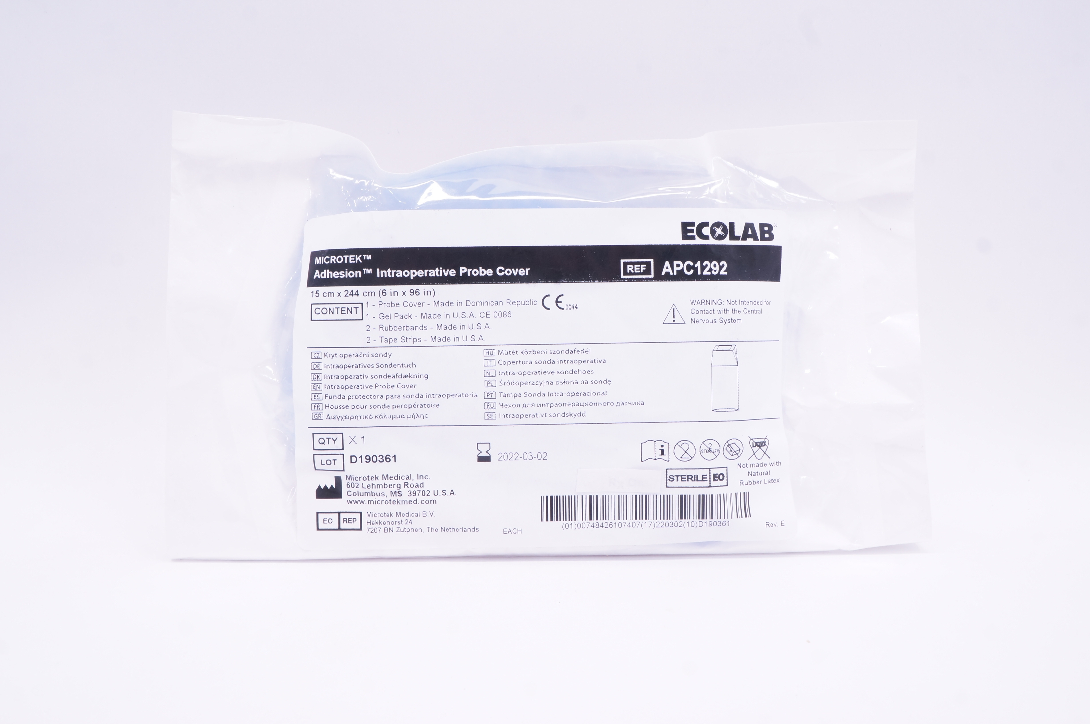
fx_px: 1043
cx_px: 545
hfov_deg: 55.2
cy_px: 362
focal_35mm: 34
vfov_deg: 38.3
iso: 400
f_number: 11
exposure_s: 1/15
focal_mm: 23
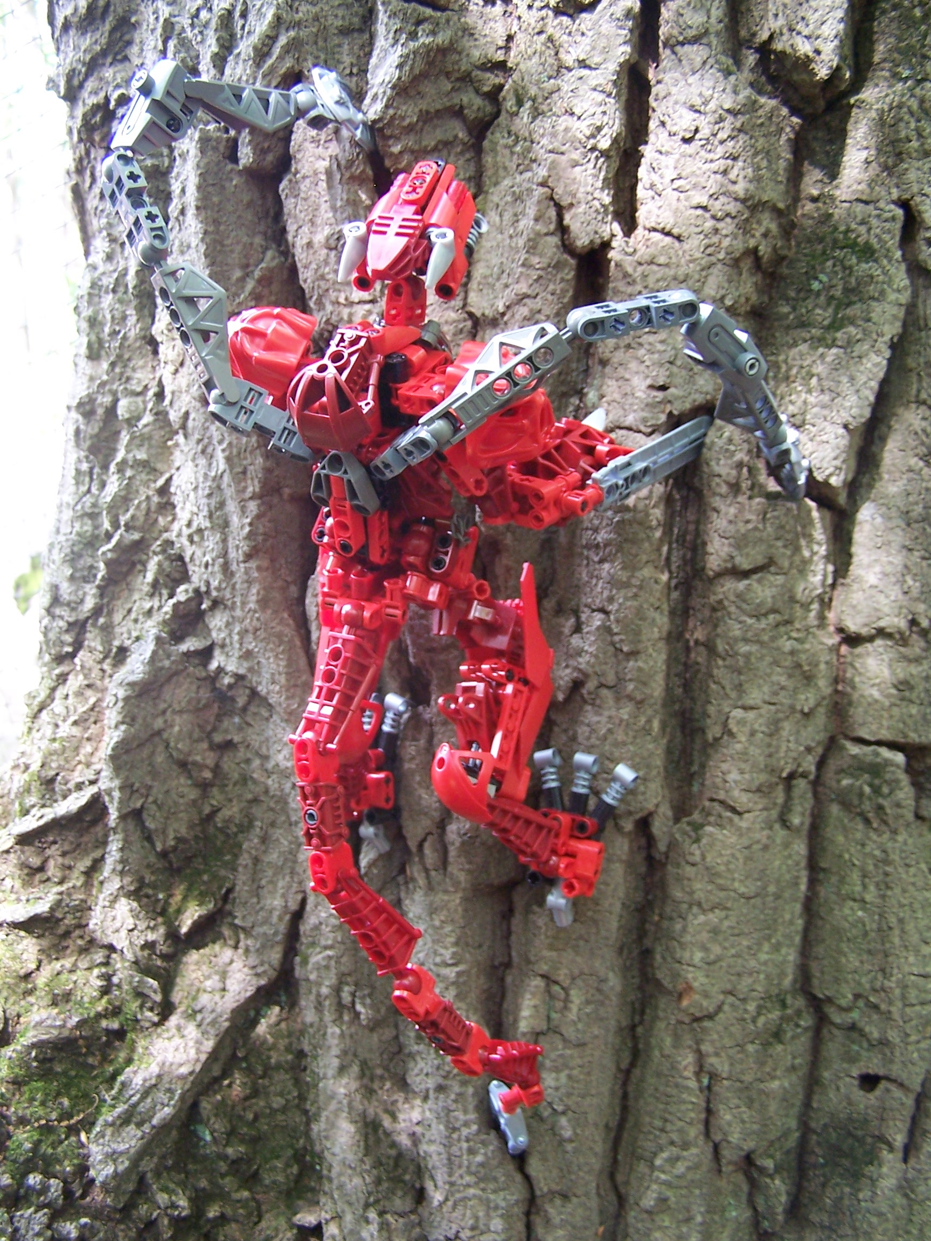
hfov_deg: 37.7
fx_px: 1363
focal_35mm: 38
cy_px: 620
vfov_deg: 49.0
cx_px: 466
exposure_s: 1/30
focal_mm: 6.3
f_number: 2.8
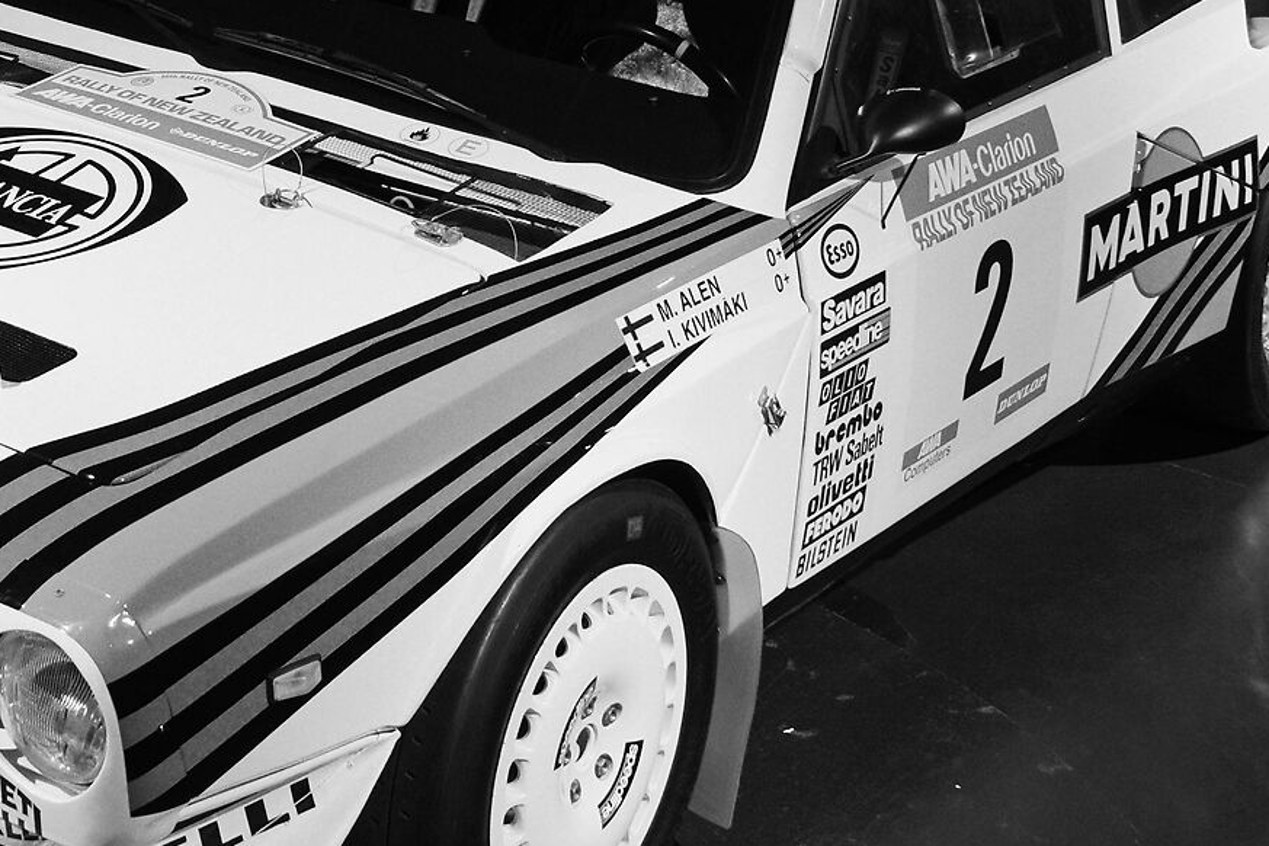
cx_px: 263
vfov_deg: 20.2
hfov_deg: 29.8
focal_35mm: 66
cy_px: 92
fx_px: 2326
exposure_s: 1/60
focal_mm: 16
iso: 1600
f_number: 4
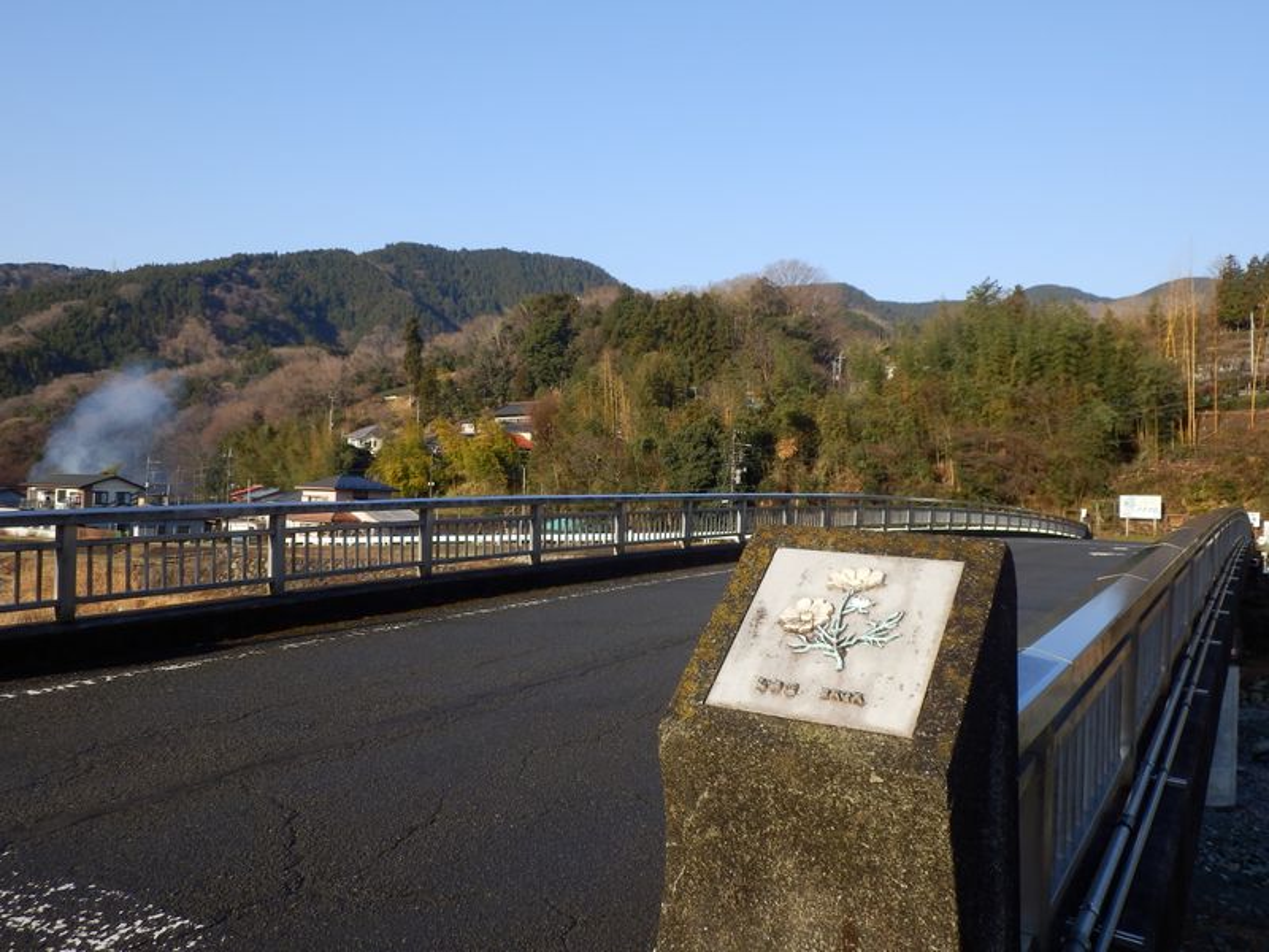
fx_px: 1210
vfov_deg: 42.9
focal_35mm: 33
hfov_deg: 55.4
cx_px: 634
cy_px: 476
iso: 80
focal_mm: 5.9
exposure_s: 1/500
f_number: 3.7
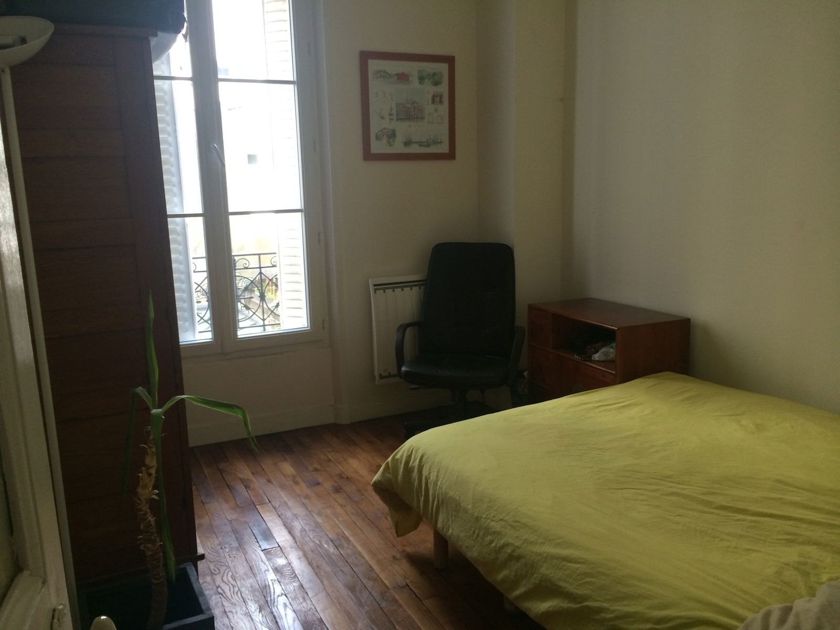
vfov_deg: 46.8
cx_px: 420
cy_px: 315
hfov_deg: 60.0
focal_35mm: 30
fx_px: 728
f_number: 2.2
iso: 125
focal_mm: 4.12
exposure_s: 1/33
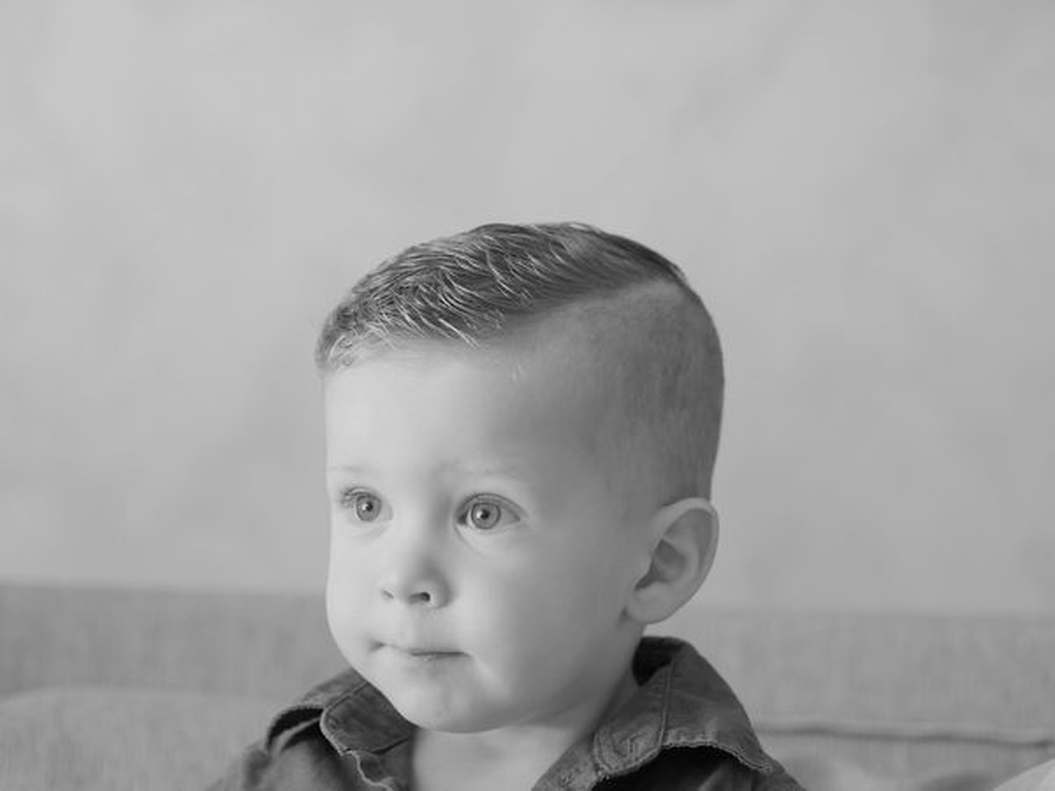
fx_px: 2743
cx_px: 528
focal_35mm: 90
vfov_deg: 16.4
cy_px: 396
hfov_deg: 21.8
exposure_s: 1/100
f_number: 1.8
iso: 640
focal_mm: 45
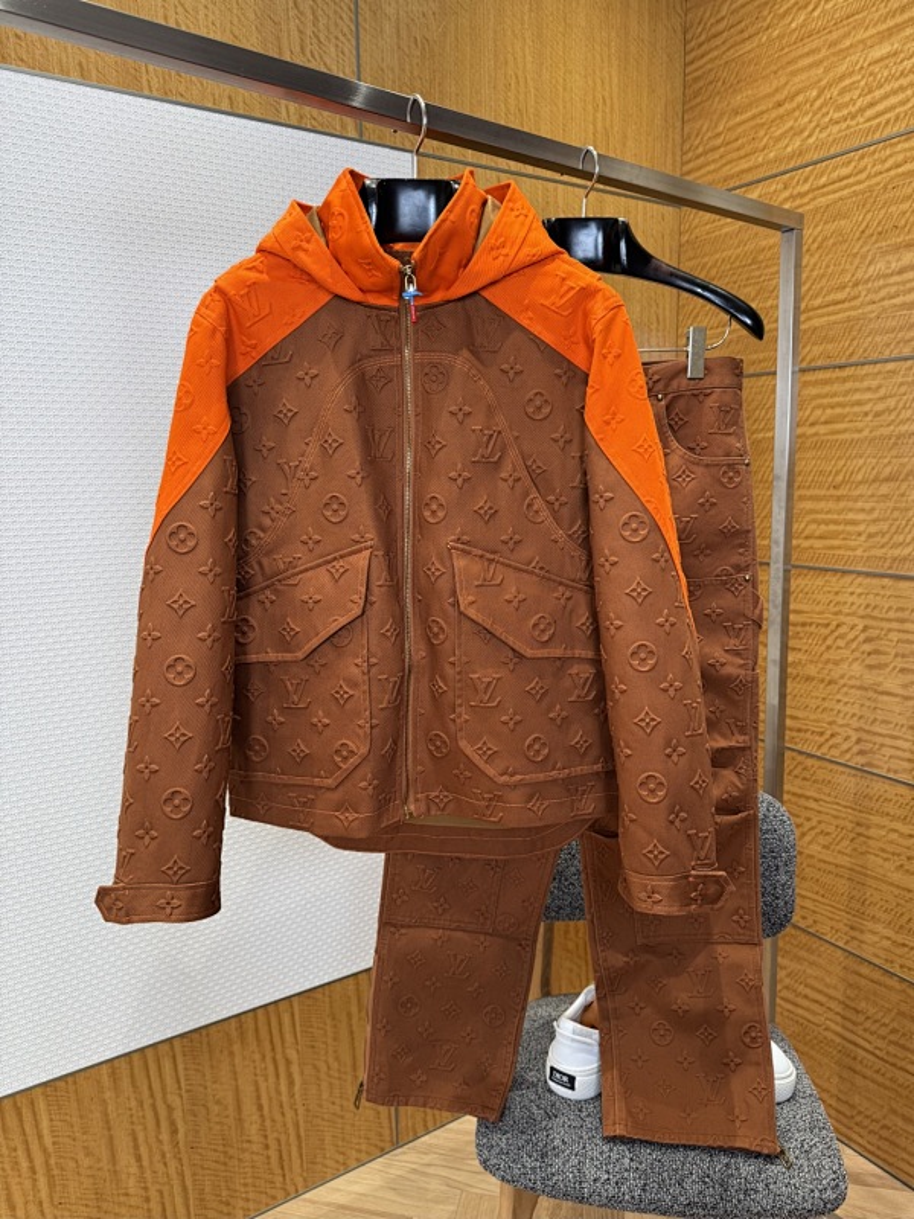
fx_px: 845
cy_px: 610
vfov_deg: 71.6
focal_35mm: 24
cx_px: 457
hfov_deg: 56.8
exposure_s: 1/100
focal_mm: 6.76
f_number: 1.78
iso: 125
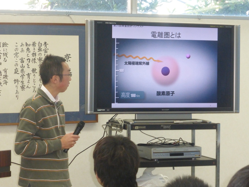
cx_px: 124
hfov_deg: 20.2
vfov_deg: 15.2
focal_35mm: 97
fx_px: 698
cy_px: 94
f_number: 5.2
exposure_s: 1/60
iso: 640
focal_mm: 16.1
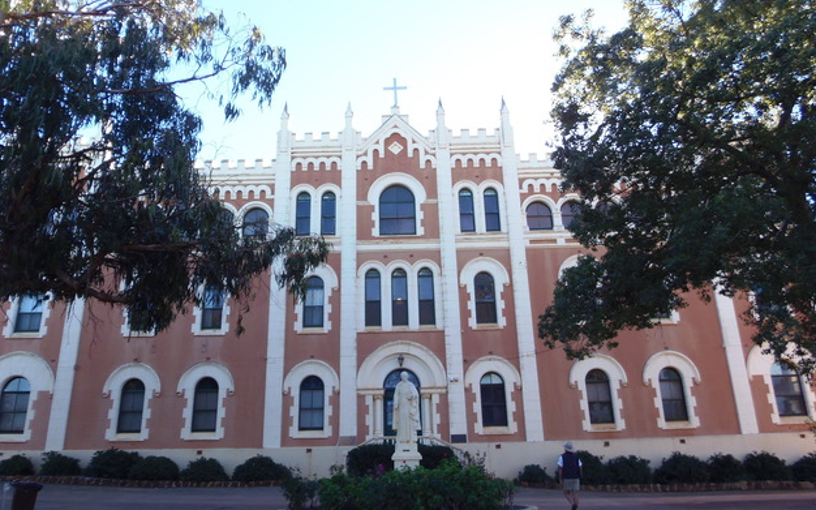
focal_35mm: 26
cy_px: 288
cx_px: 403
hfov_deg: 70.4
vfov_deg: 47.5
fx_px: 578
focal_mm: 4.3
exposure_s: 1/160
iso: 64
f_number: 2.9
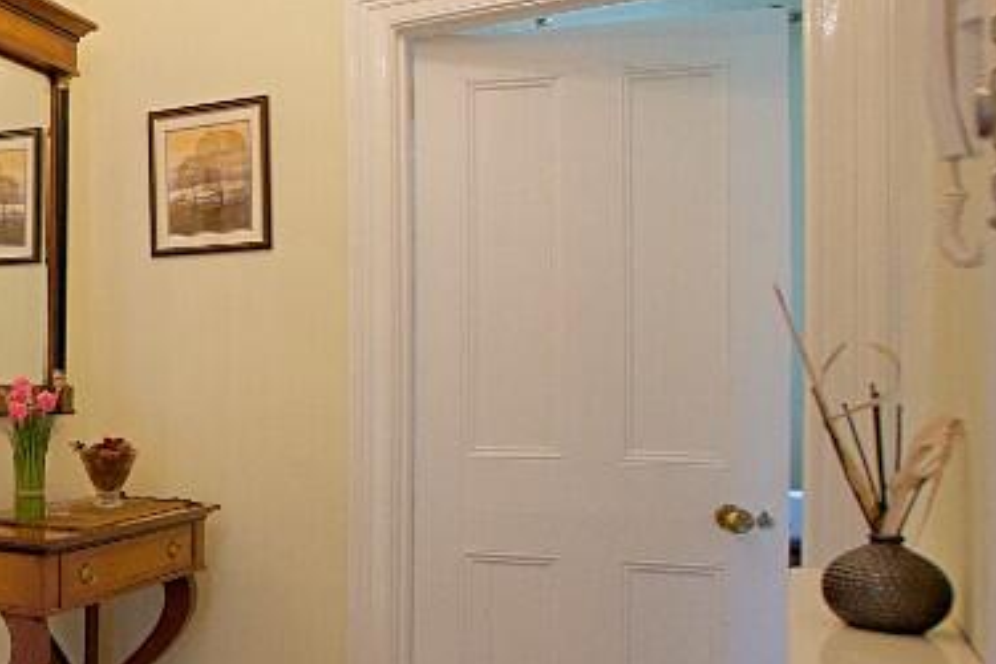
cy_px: 389
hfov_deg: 33.7
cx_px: -311
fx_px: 1134
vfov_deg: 32.6
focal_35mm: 41
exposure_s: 1/160
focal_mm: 10
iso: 1250
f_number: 4
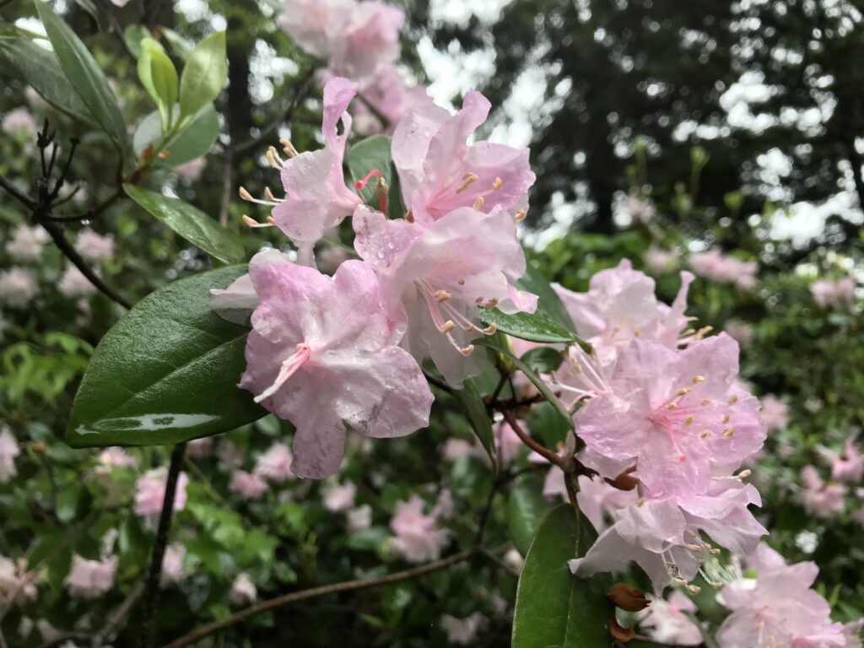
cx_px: 432
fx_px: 699
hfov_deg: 63.4
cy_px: 324
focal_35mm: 28
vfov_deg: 49.7
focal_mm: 3.99
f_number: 1.8
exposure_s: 1/120
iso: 32
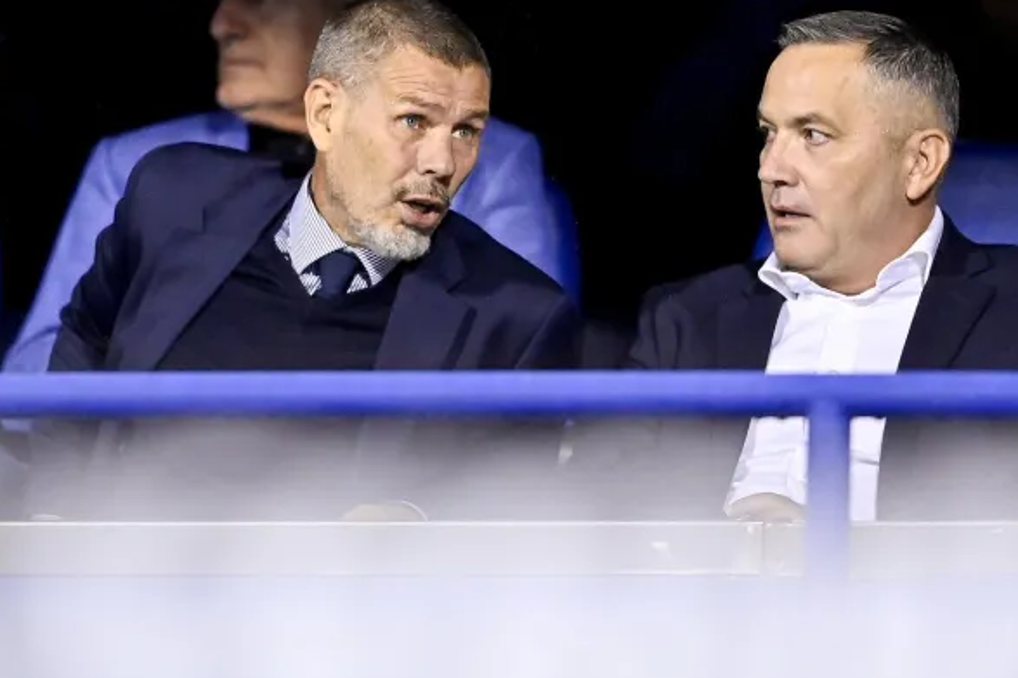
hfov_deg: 4.0
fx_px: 14643
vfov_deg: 2.7
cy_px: 338
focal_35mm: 518
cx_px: 610
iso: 5000
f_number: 2.8
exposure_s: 1/500
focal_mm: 400
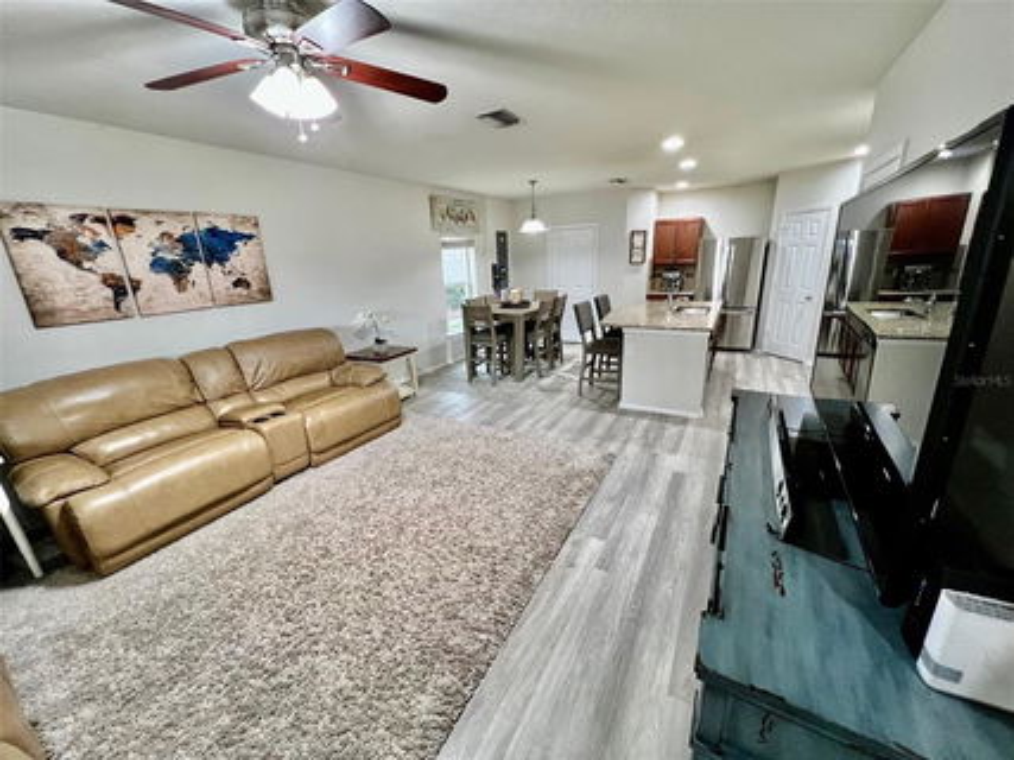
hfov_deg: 106.2
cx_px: 507
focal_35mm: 13
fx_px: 381
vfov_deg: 89.9
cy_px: 380
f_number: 1.8
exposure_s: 1/60
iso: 320
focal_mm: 1.57
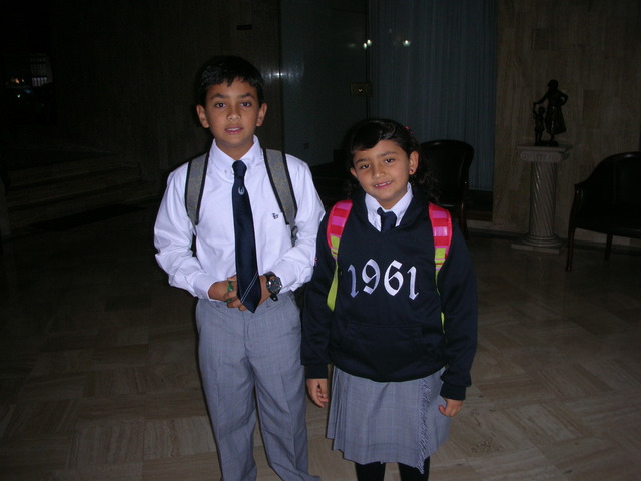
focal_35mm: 35
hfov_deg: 52.6
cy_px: 240
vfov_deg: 40.7
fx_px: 648
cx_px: 320
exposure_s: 1/60.1
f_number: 3
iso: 77
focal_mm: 5.8
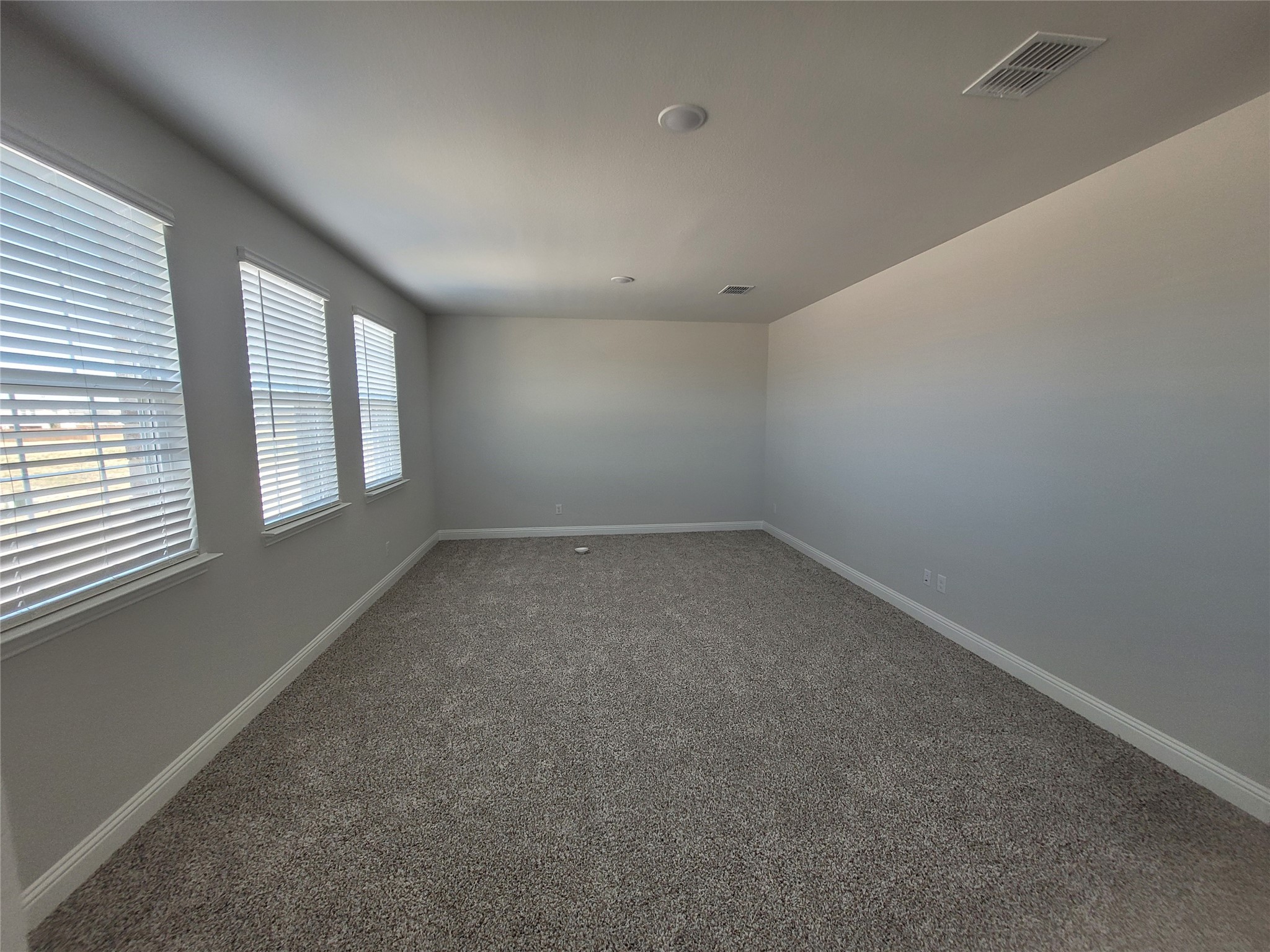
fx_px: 477
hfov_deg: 106.2
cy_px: 476
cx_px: 635
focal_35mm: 13
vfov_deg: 89.9
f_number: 2.2
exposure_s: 1/60
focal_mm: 1.74
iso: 100
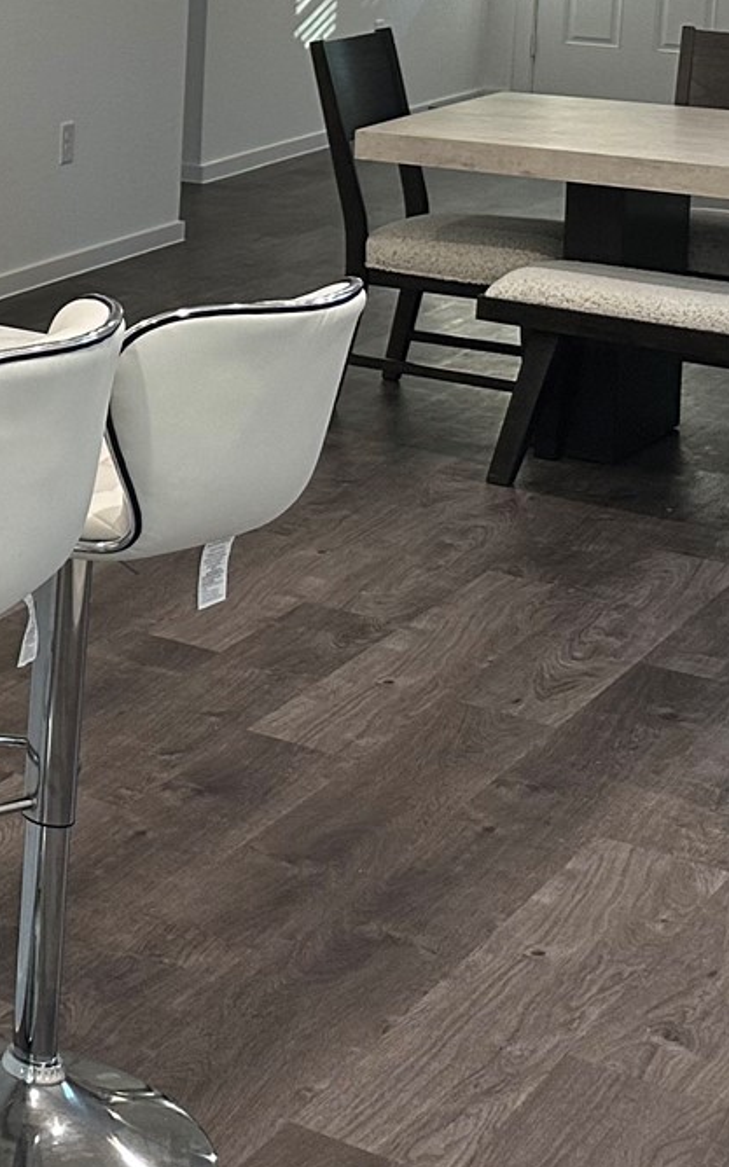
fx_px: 2482
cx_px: -1012
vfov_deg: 25.0
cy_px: -40
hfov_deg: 12.9
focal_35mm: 78
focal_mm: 6.86
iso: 125
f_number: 1.78
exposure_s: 1/60
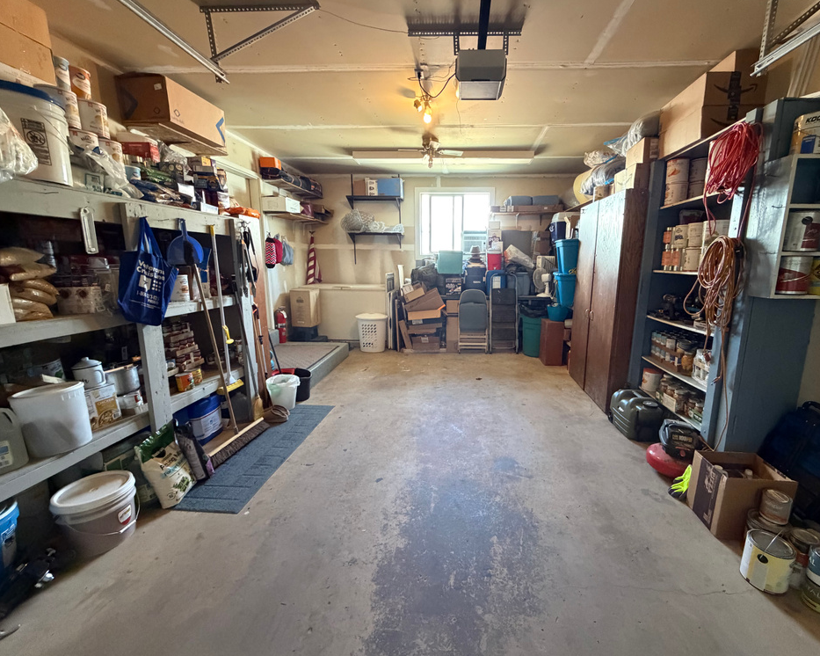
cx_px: 448
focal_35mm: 15
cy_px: 329
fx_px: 364
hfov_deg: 96.5
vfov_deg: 84.0
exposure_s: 1/60
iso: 800
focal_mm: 2.22
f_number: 2.2
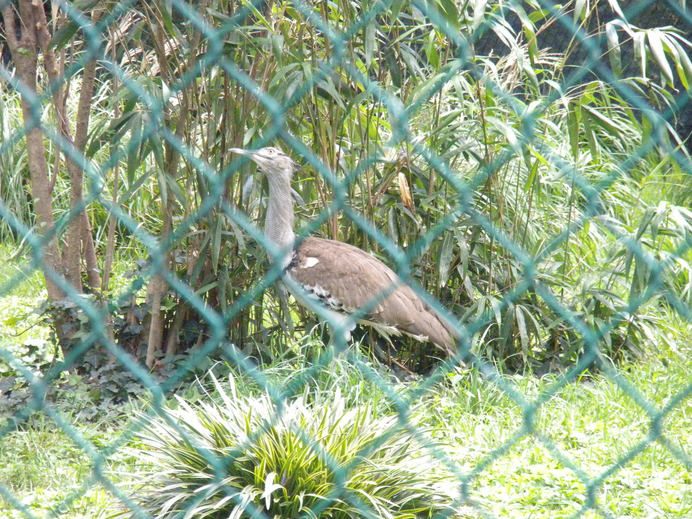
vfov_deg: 5.7
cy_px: 260
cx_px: 346
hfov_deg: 7.6
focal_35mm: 260
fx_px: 5198
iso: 733
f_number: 5.3
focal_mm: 46.2
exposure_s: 1/296
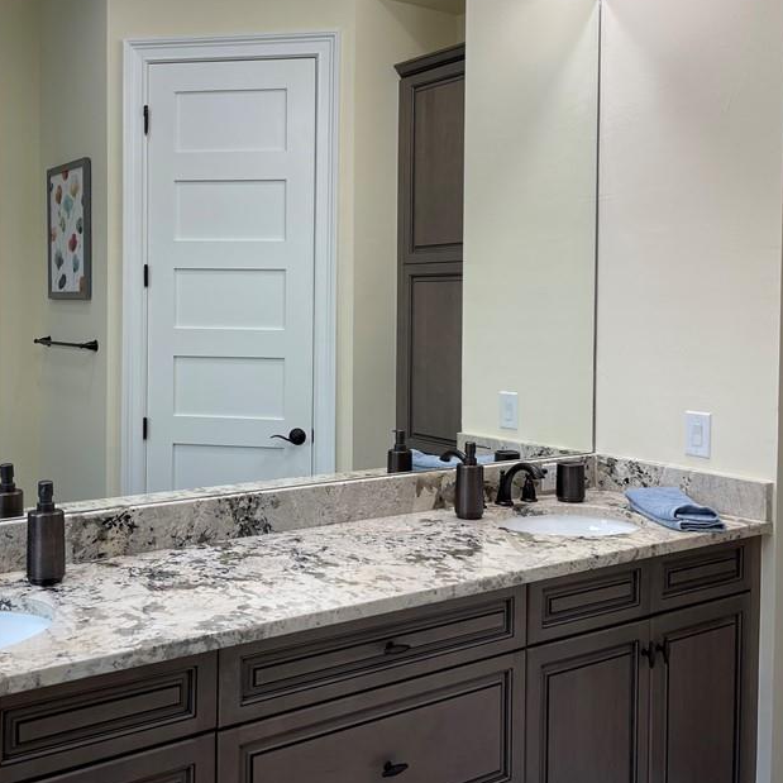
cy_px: 325
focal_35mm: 38
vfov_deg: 43.7
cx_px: 295
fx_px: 972
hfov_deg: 43.5
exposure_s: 1/120
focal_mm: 5.1
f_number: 1.6
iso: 40
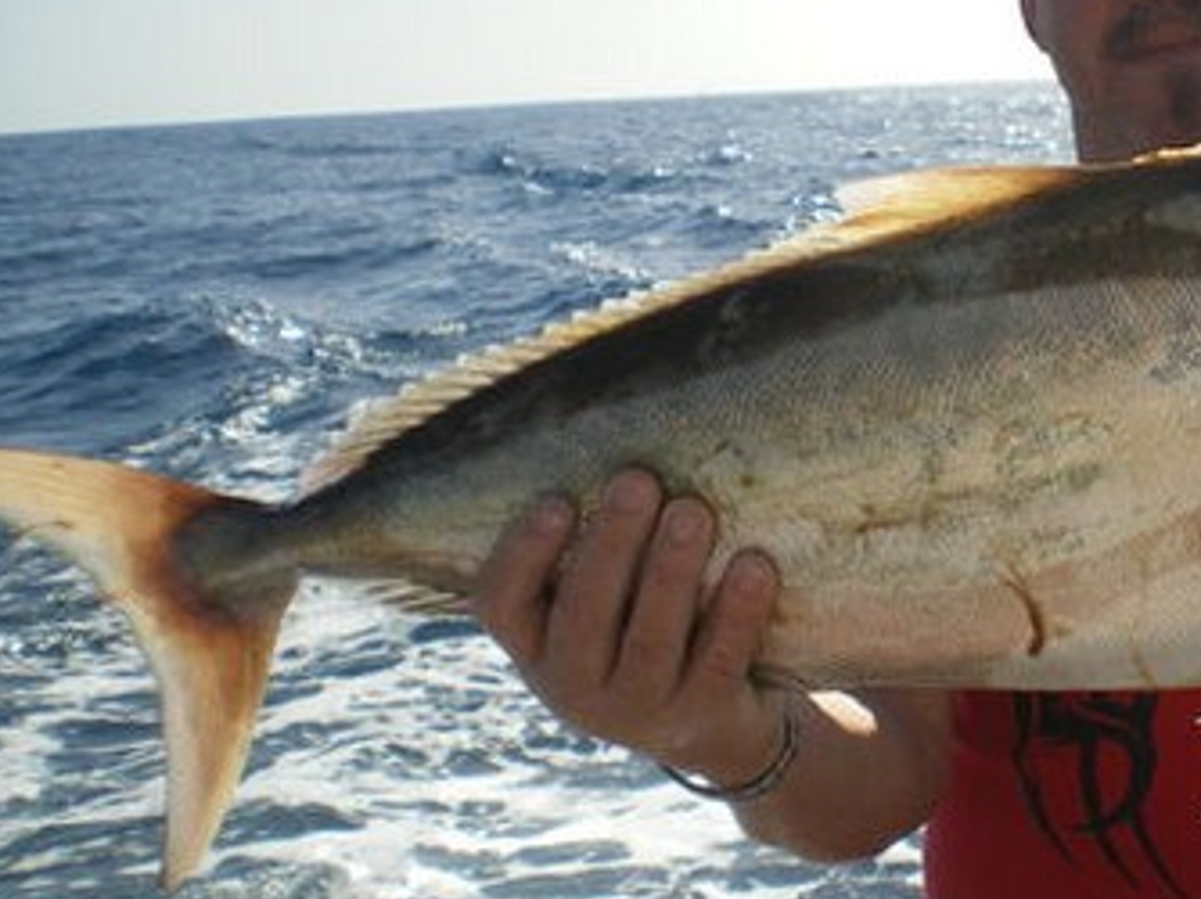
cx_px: 1111
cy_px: 288
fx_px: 2358
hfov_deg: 27.4
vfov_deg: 21.5
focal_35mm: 68
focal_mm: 6.3
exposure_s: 1/500
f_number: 4.6
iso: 50
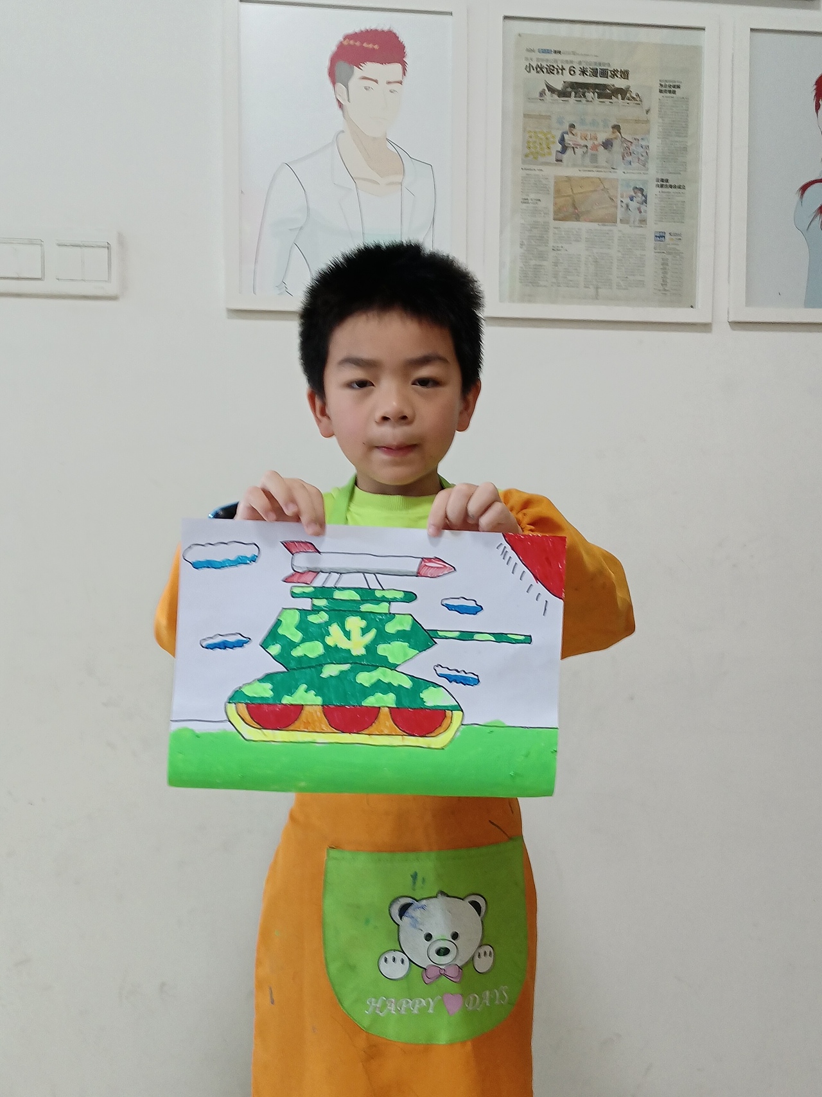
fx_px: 1108
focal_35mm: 35
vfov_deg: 52.6
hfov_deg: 40.7
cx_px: 411
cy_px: 548
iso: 465
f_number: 1.8
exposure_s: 1/33.3
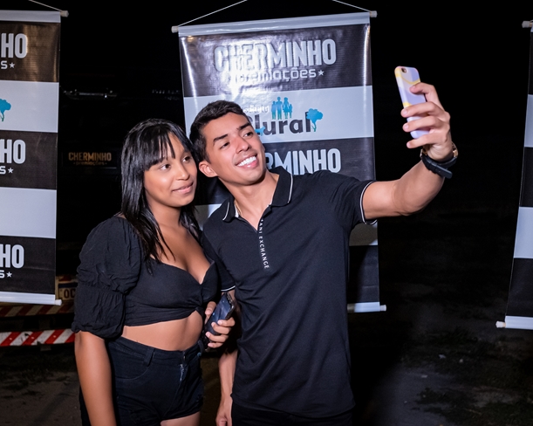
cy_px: 212
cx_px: 236
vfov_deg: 36.5
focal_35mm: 41
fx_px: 646
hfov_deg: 44.7
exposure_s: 1/320
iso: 2500
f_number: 2.8
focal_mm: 24
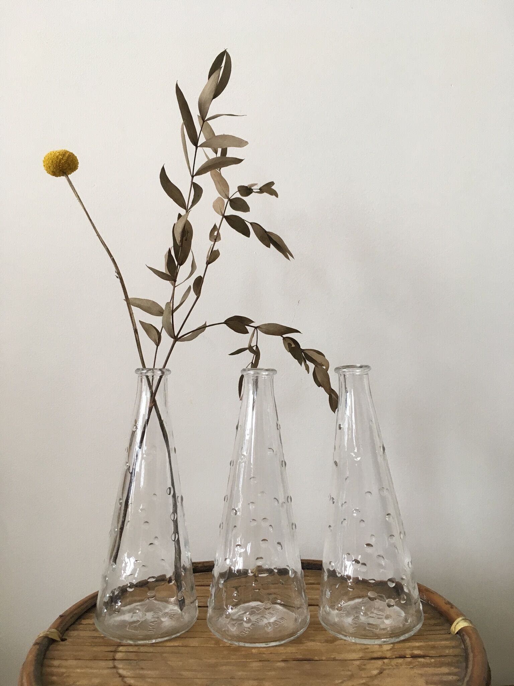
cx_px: 257
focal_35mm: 29
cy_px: 343
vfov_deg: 61.7
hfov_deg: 48.2
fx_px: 574
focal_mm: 4.15
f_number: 2.2
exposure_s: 1/33
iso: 40
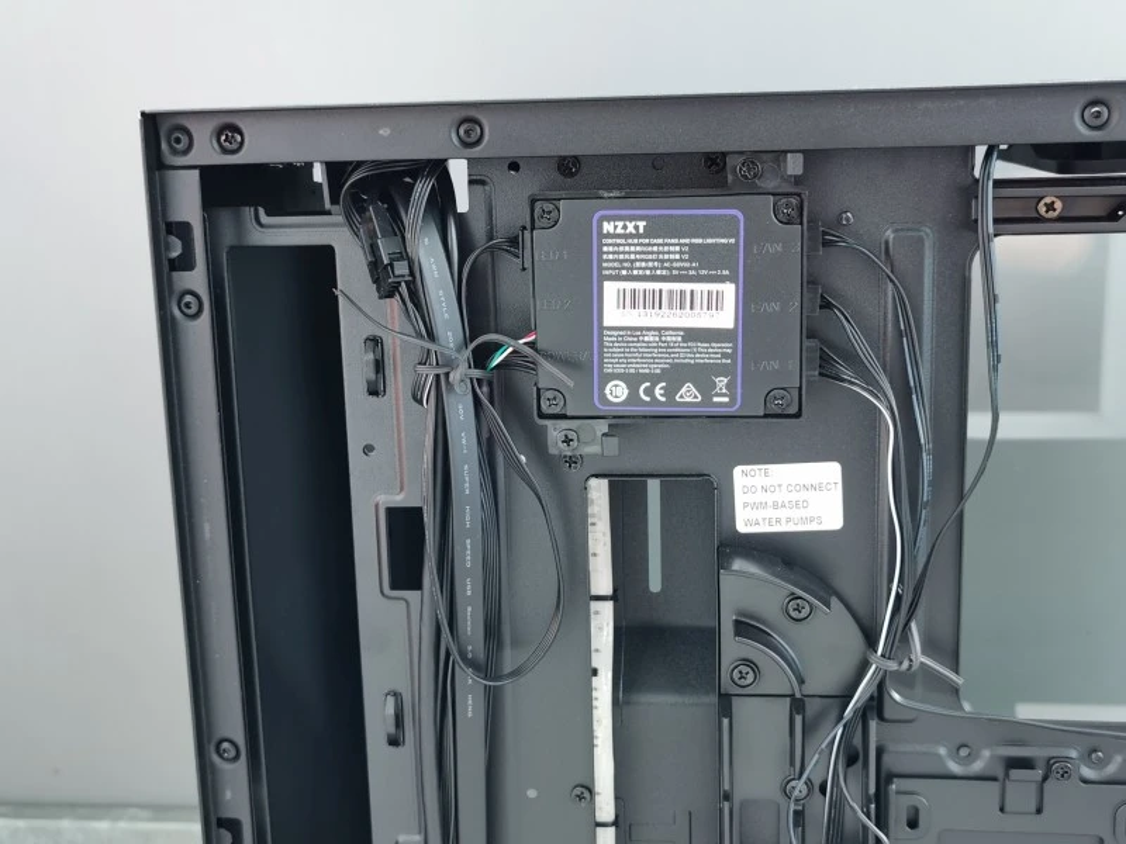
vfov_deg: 33.6
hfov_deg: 43.9
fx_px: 1399
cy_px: 422
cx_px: 563
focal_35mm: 43
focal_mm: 5.56
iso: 160
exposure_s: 1/50
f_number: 1.6
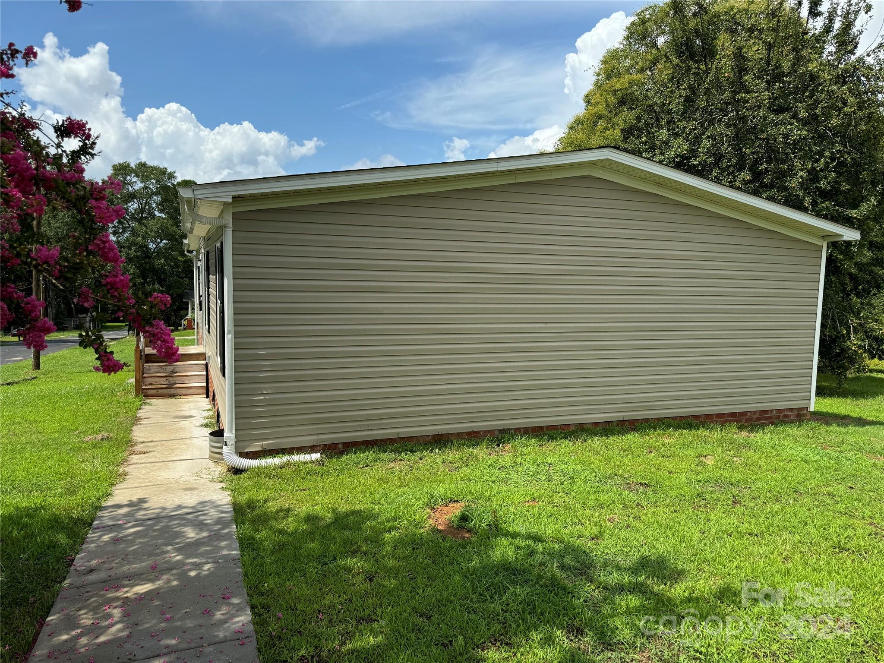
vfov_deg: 56.8
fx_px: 613
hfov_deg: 71.6
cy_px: 332
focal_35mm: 24
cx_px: 442
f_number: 1.78
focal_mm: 6.76
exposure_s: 1/4608
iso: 80
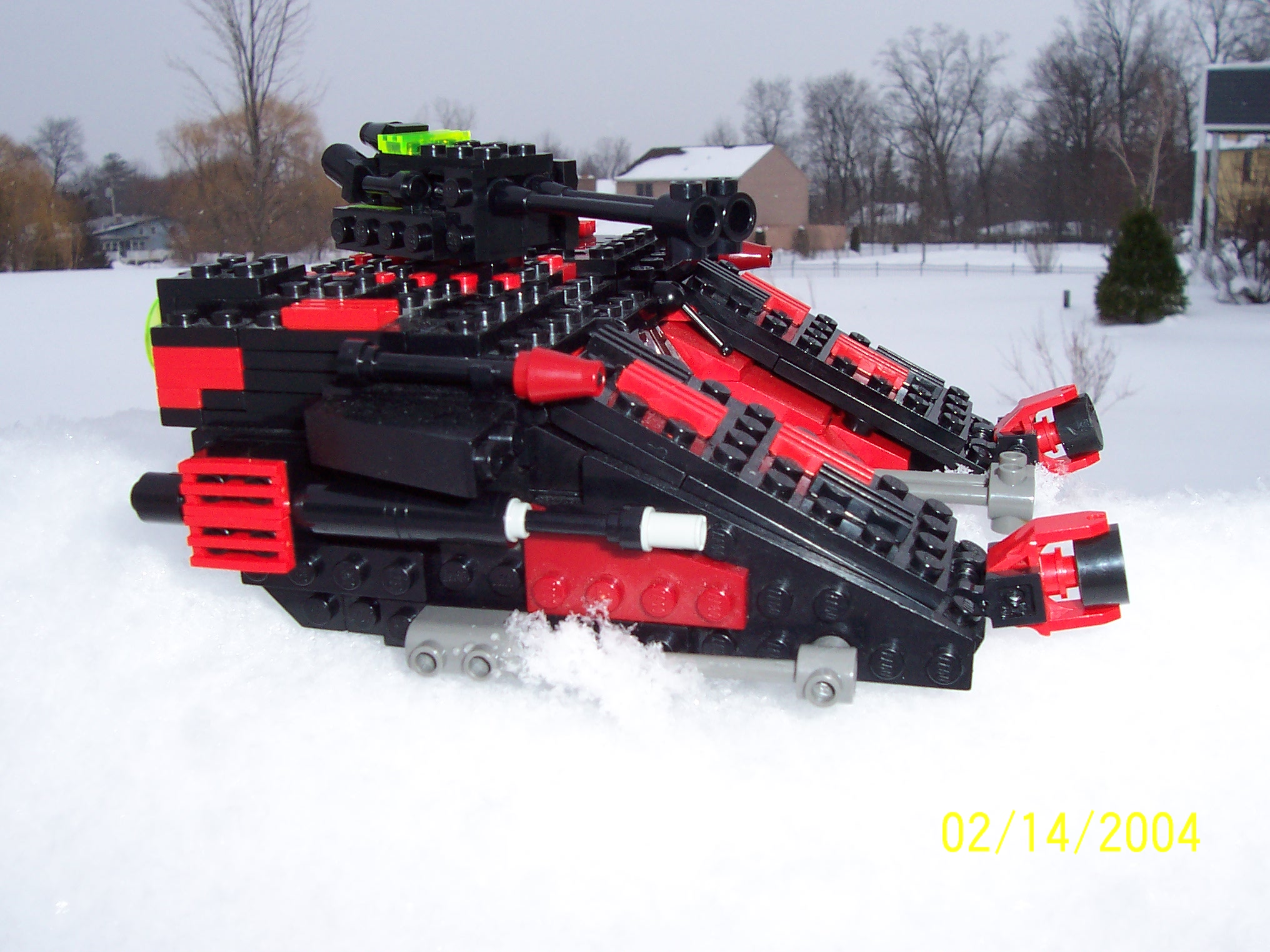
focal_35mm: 37
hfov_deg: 50.1
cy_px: 476
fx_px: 1357
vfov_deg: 38.7
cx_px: 635
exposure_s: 1/350
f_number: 5.6
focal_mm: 5.6
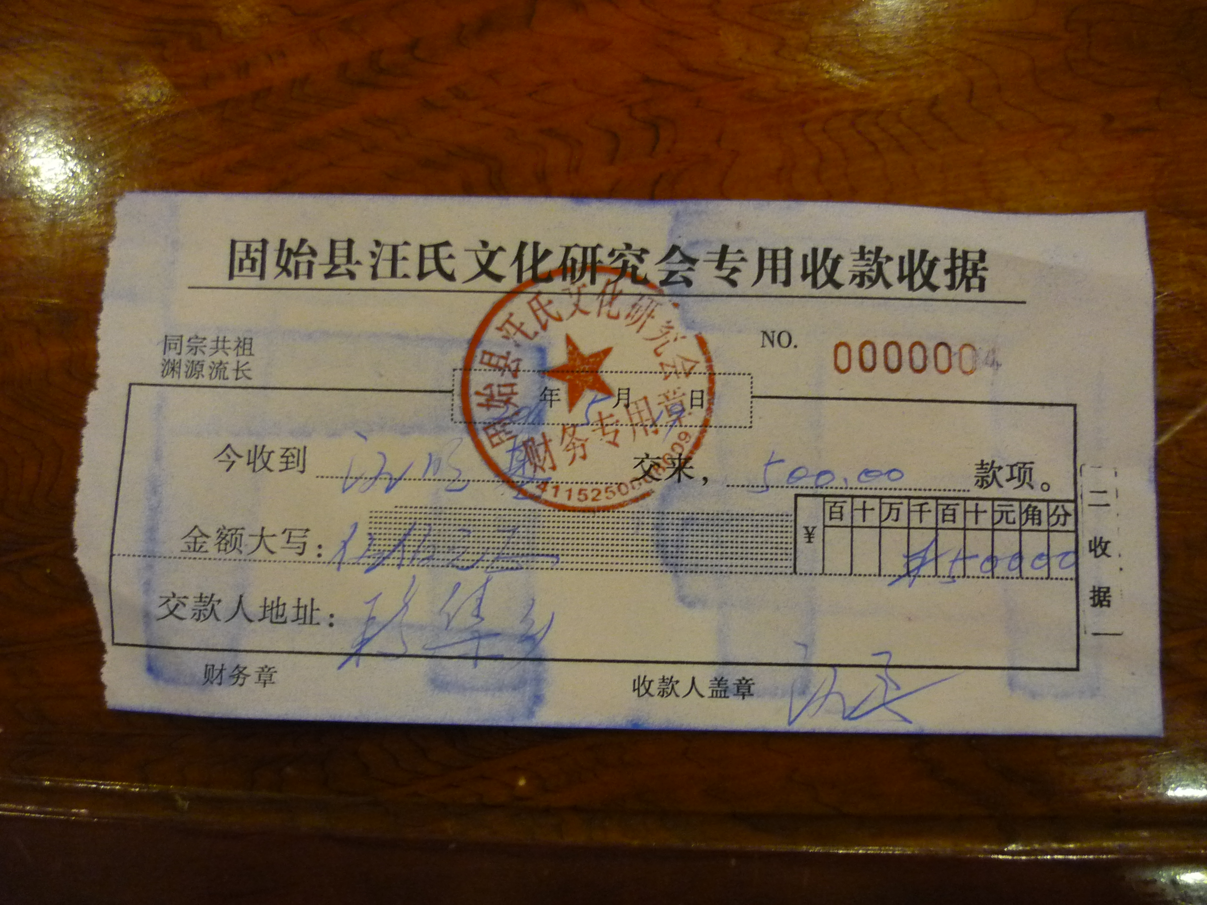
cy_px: 452
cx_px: 604
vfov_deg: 42.9
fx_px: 1151
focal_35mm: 33
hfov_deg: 55.4
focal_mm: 5.5
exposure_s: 1/25
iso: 400
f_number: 2.8
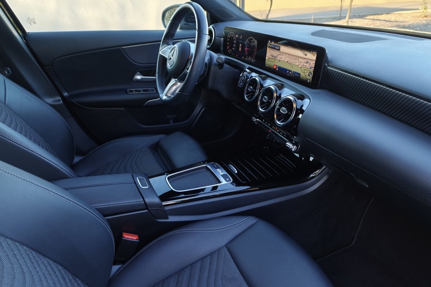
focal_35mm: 25
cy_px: 151
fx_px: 299
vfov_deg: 51.3
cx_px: 219
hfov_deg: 71.5
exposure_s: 1/120
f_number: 1.62
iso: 250
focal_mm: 6.45
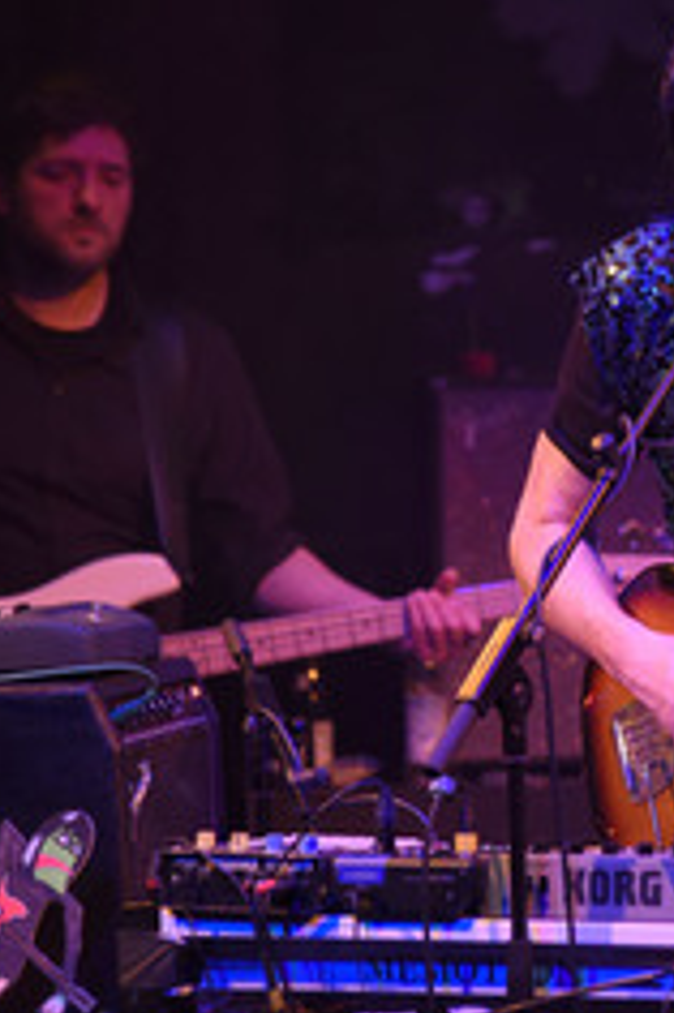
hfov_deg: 6.0
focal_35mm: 229
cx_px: 590
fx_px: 6440
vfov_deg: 9.0
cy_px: 455
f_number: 4
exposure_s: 1/50
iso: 2000
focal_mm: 120
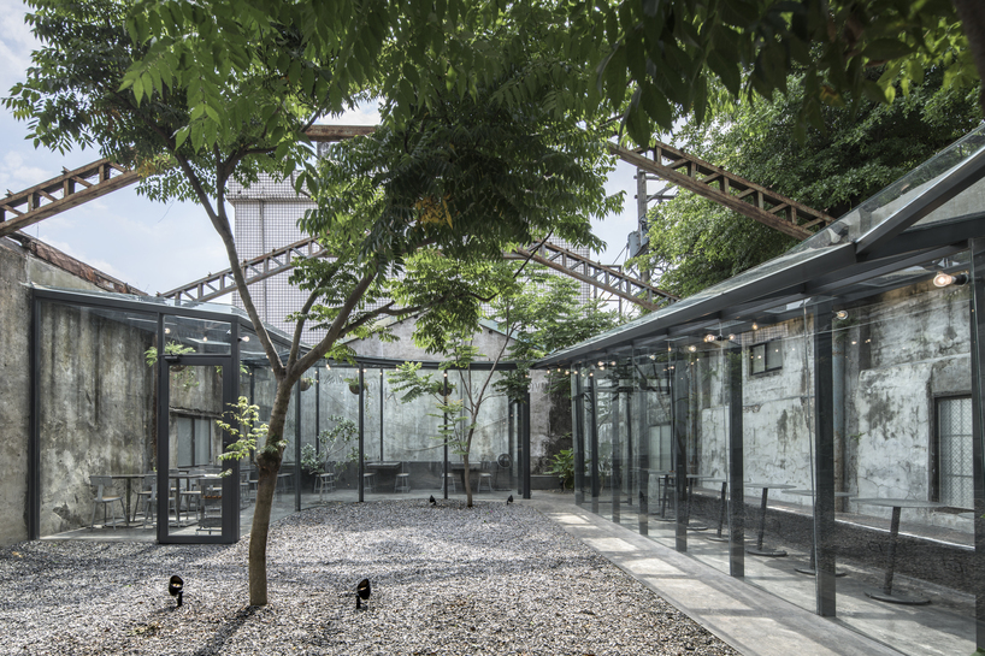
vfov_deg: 64.5
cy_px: 328
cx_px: 492
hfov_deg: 86.9
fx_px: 520
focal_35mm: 19
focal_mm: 19
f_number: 9
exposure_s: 1/100
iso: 64
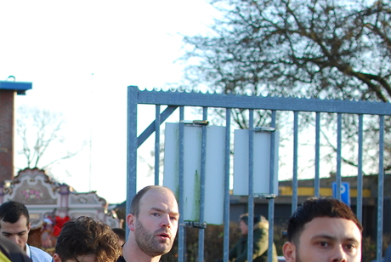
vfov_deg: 11.9
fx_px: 1241
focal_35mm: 114
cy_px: 259
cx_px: 29
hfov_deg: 17.6
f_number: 2.8
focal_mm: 35
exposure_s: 1/640
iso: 200
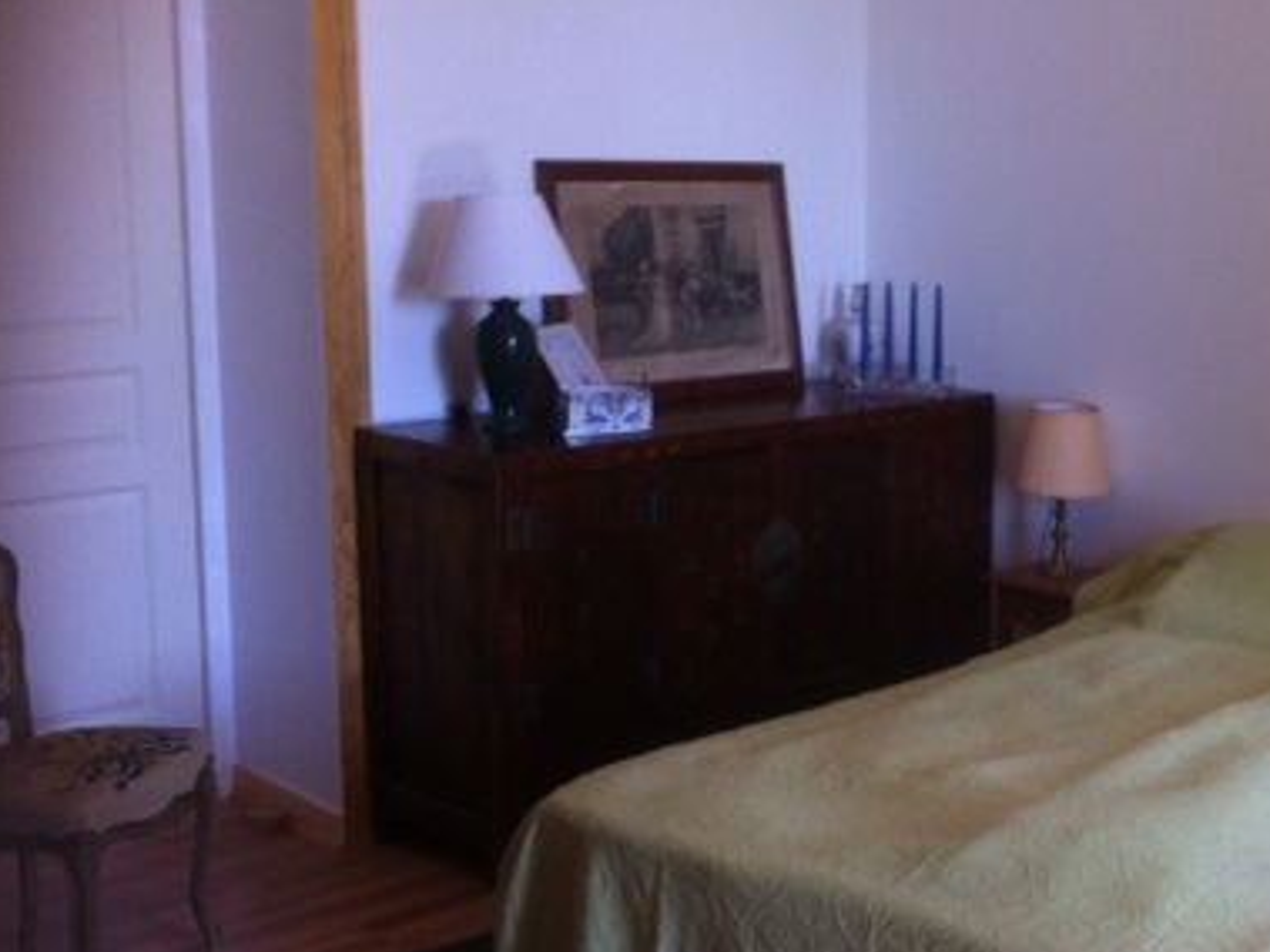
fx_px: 2164
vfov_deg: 24.8
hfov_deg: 31.7
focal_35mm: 59
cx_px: 1056
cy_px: 466
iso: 80
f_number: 2.8
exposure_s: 1/40
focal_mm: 3.85
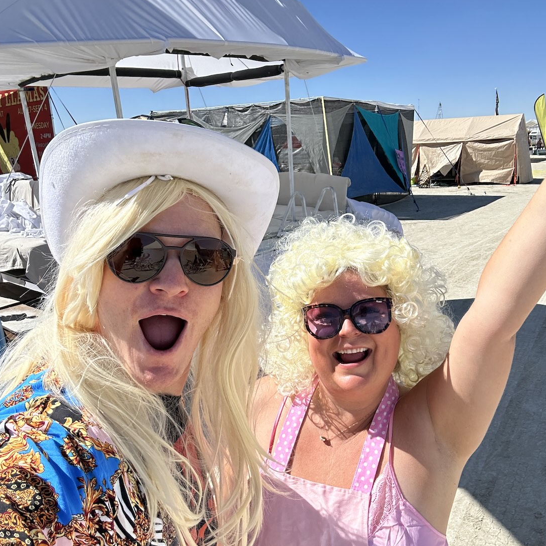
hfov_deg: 57.3
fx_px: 500
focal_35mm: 28
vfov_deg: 57.3
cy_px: 274
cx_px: 279
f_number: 1.9
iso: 25
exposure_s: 1/1316
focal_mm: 2.69
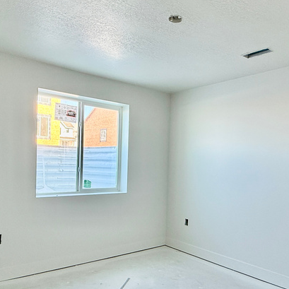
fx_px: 293
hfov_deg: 52.3
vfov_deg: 52.2
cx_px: 166
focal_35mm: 31
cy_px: 172
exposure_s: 1/99
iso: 100
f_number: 2.2
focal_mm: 2.22
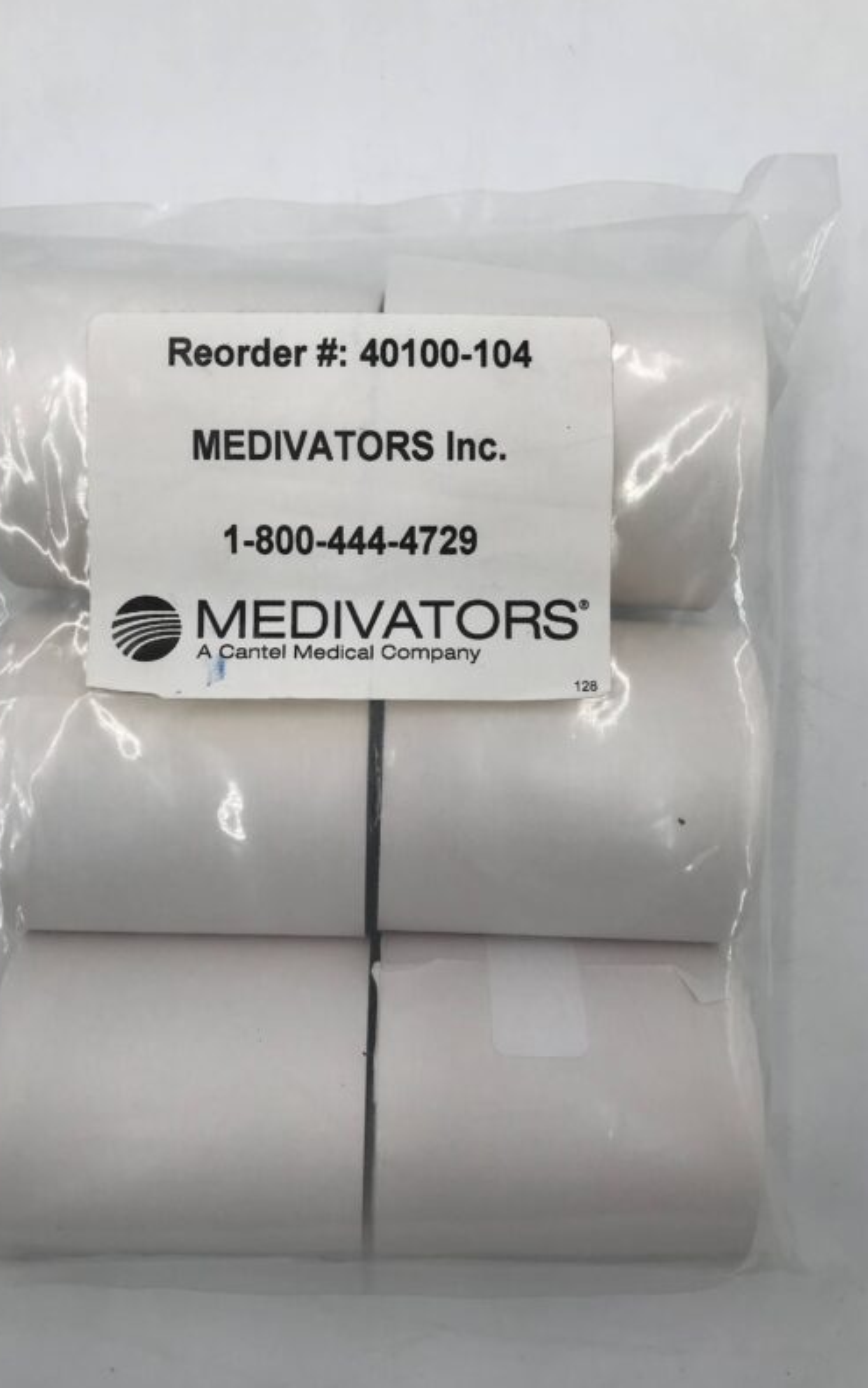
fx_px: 1134
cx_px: 388
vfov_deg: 62.9
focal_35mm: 30
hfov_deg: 41.8
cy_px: 691
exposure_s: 1/169
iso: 20
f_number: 1.8
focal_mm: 3.99
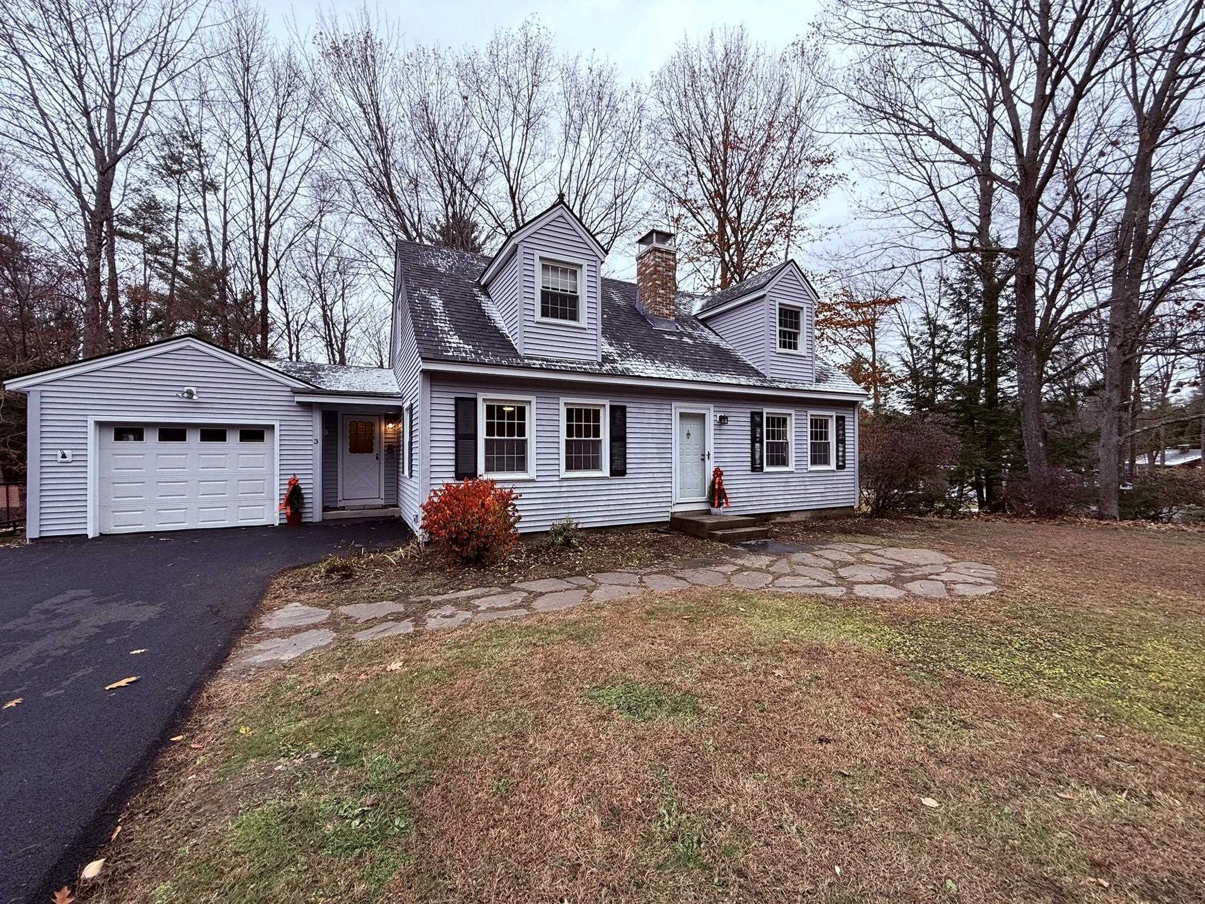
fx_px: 487
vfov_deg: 85.7
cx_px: 602
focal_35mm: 14
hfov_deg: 102.1
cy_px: 452
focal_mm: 2.22
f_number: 2.2
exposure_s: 1/120
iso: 64
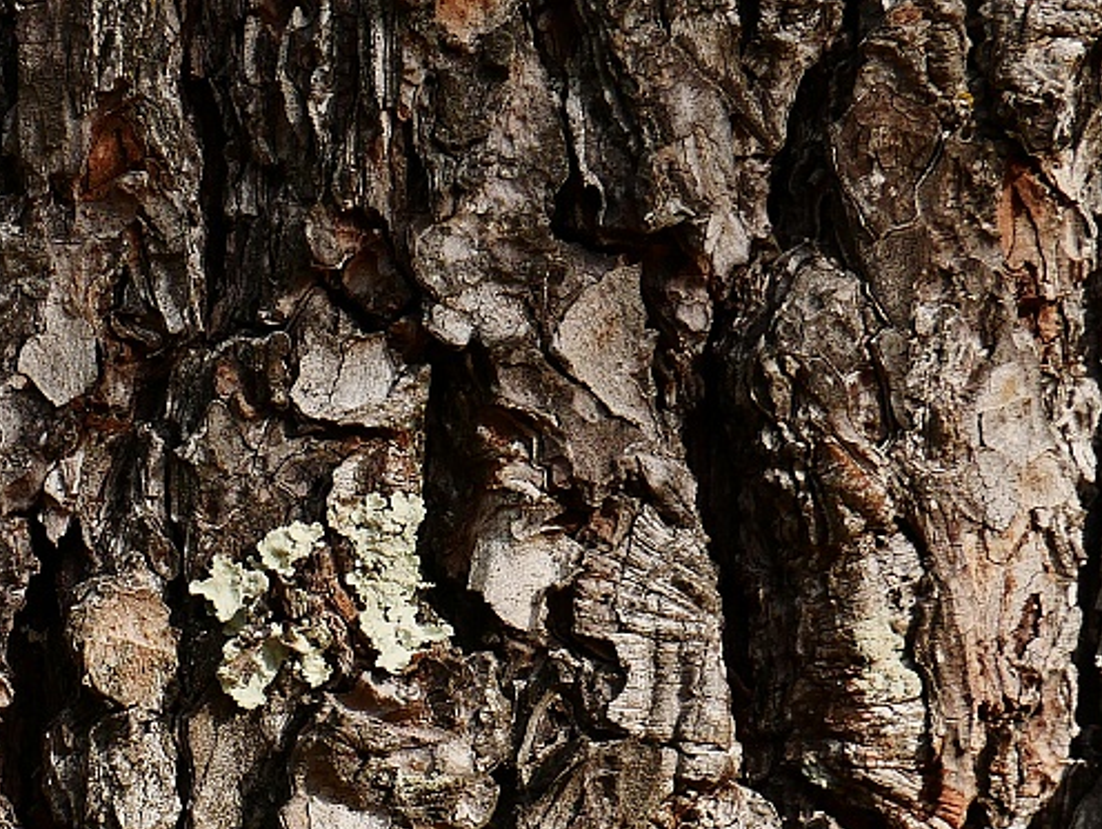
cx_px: -324
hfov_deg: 13.5
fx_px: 4493
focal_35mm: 141
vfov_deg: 10.5
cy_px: 755
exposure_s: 1/400
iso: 200
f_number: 8
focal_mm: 25
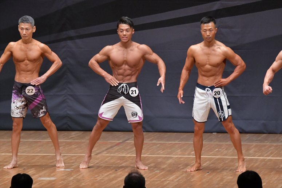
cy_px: 94
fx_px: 2231
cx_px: 141
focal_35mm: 285
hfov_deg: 7.2
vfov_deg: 4.8
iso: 6400
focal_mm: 190
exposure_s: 1/400
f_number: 5.6
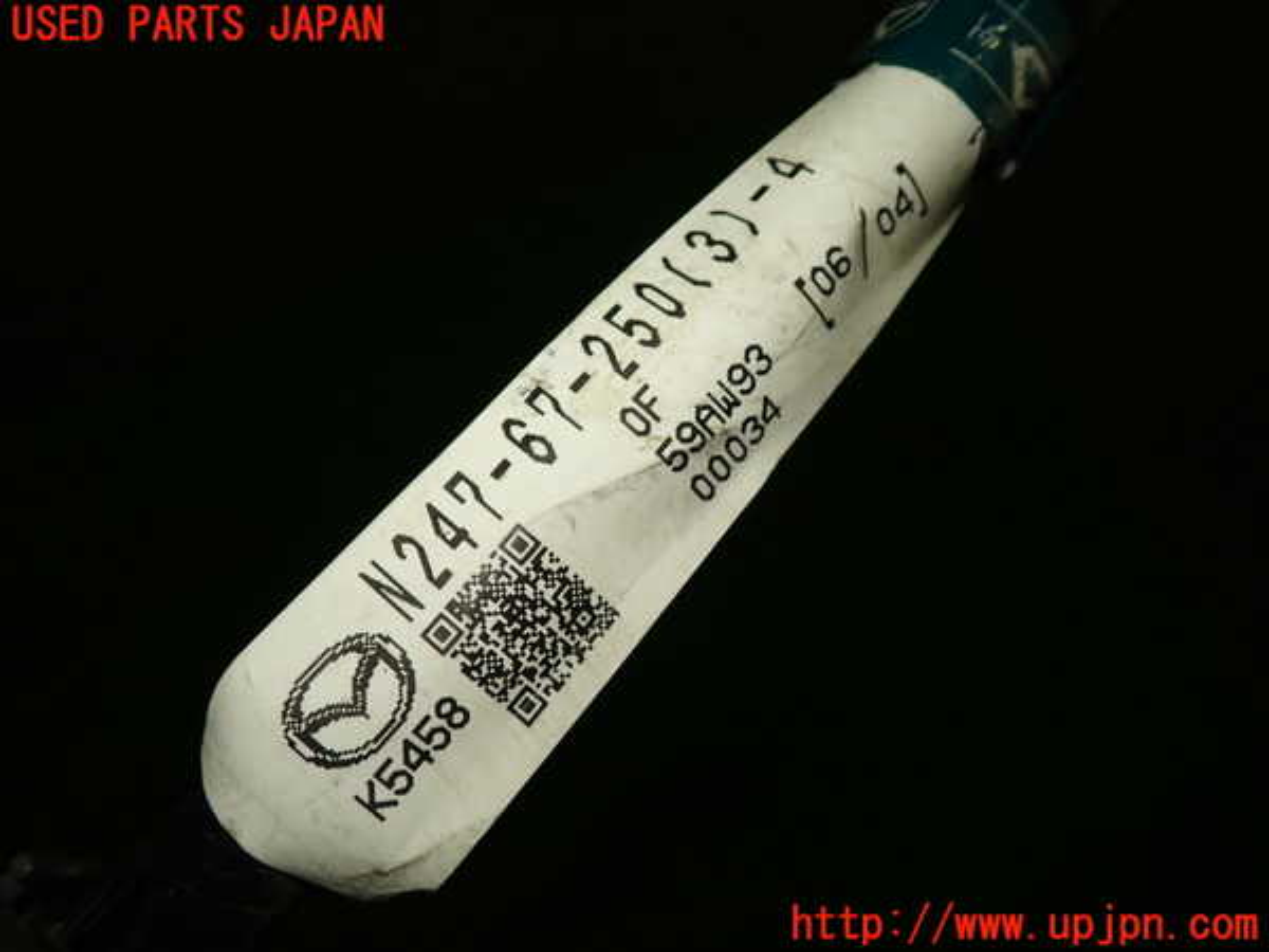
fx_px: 1100
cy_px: 476
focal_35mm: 30
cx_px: 634
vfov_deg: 46.8
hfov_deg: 60.0
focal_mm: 5.4
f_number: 2.3
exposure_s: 1/80
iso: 100
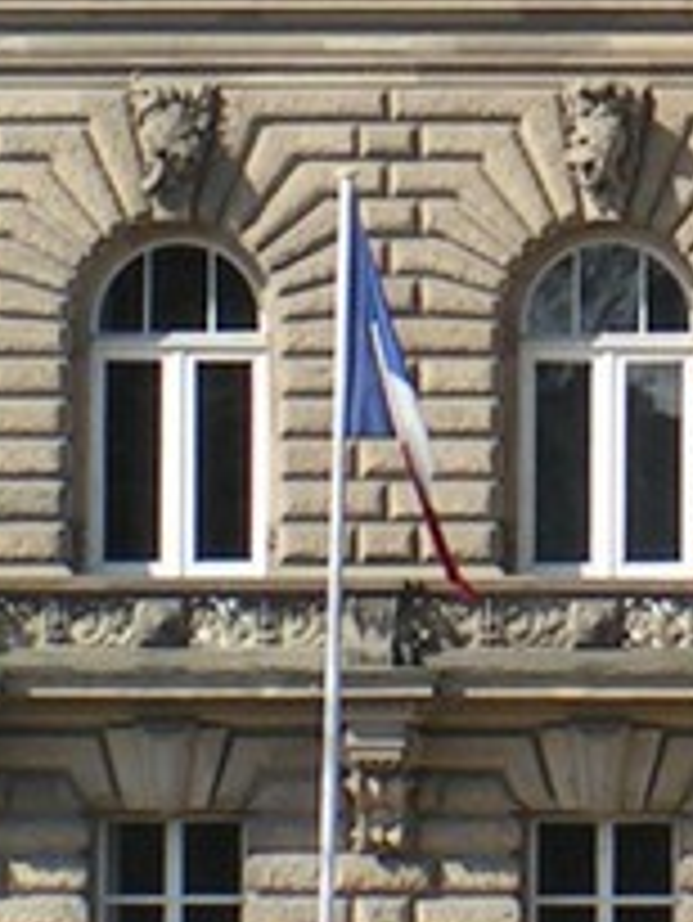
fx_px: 14986
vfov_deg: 3.5
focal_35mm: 562
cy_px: -524
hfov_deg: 2.6
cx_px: 1656
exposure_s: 1/250
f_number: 5.6
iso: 50
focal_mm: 16.6
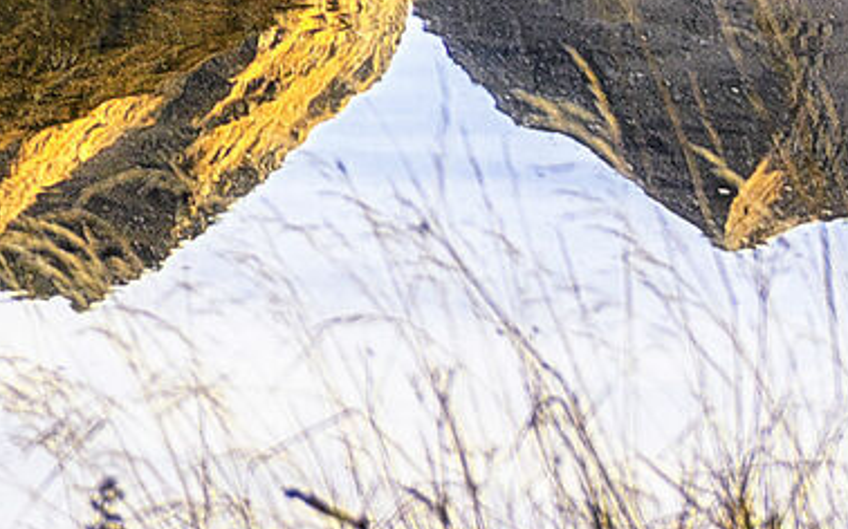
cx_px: -1202
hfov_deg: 8.3
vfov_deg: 5.3
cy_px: -1040
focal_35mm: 233
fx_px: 5383
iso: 100
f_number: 4
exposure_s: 1/200
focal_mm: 24
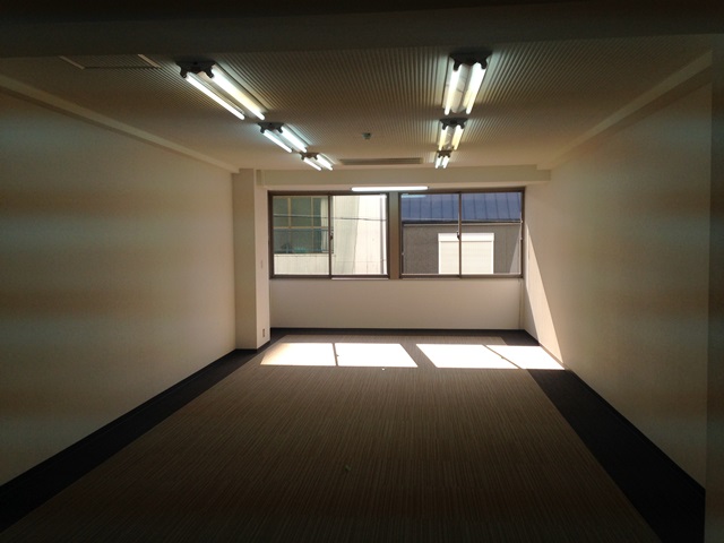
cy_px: 272
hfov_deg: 55.4
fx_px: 690
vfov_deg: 42.9
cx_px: 362
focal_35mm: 33
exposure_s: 1/430
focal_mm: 4.12
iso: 50
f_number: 2.4
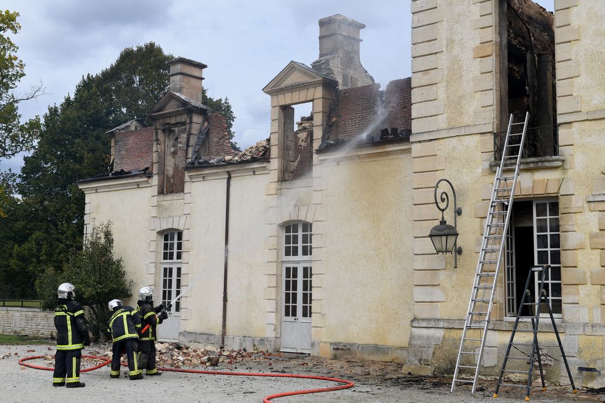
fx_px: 840
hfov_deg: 39.6
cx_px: 302
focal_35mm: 50
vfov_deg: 27.0
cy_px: 202
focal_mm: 50
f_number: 6.3
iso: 64
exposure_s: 1/320
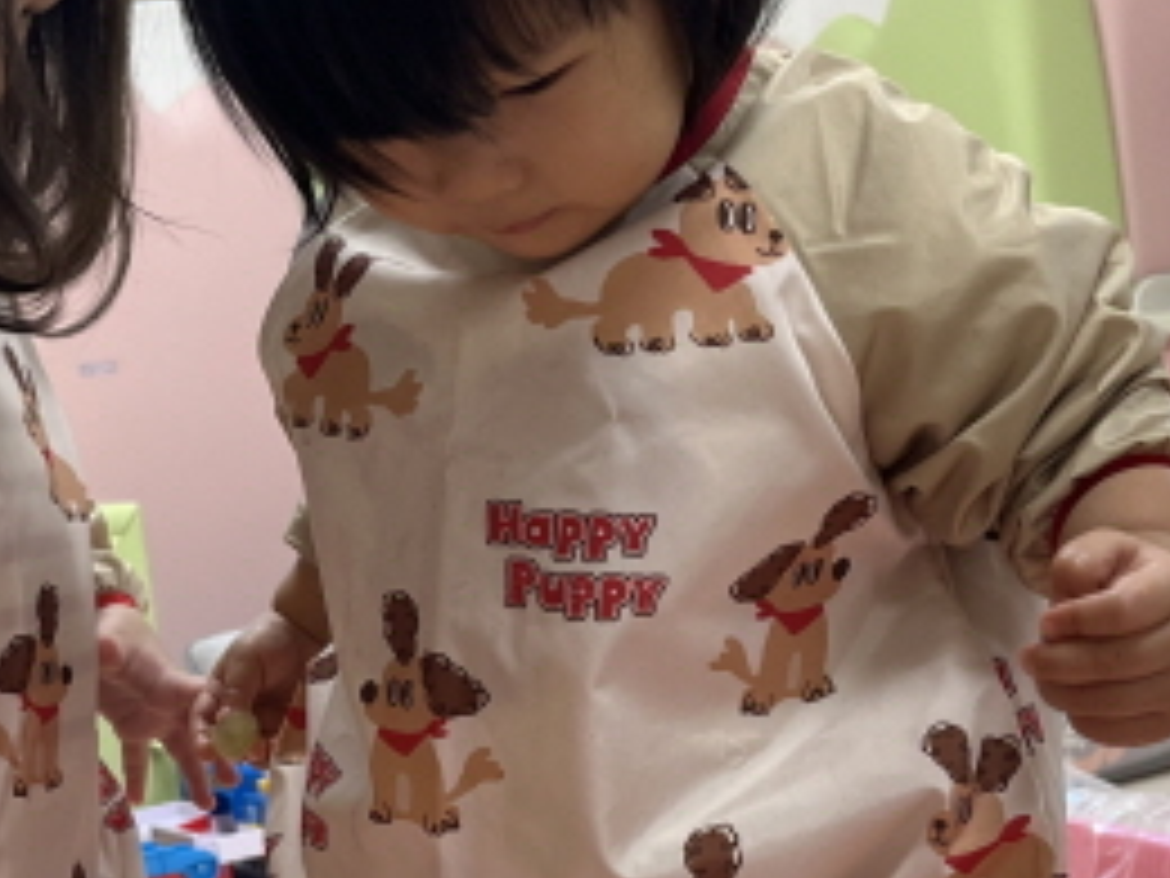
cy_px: 729
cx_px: 279
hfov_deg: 26.6
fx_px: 2434
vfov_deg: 20.2
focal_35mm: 72
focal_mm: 5.1
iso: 125
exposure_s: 1/120
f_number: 1.6
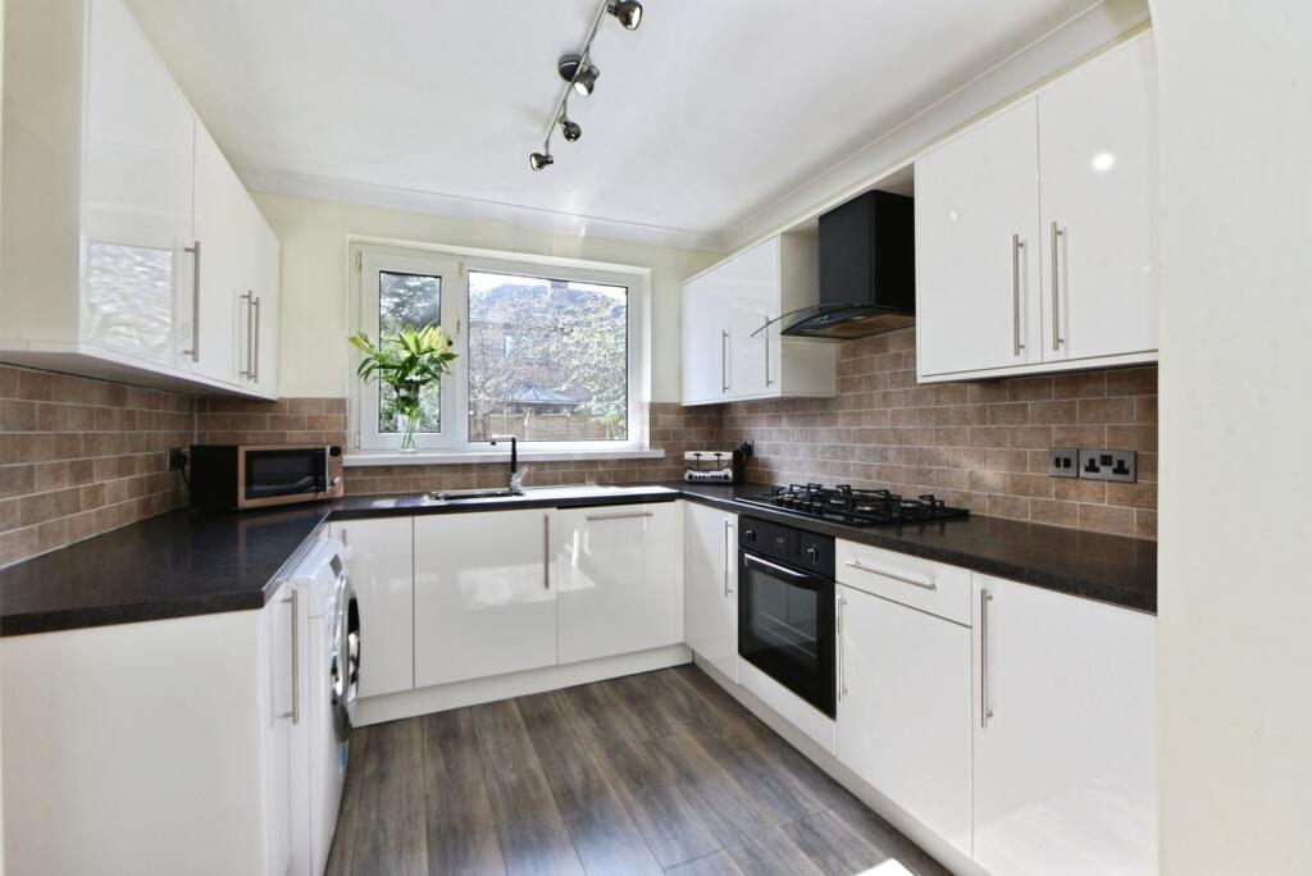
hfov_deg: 96.7
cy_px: 438
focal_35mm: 16
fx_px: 583
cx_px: 656
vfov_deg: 73.8
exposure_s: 1/50
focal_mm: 16
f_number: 9
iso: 280
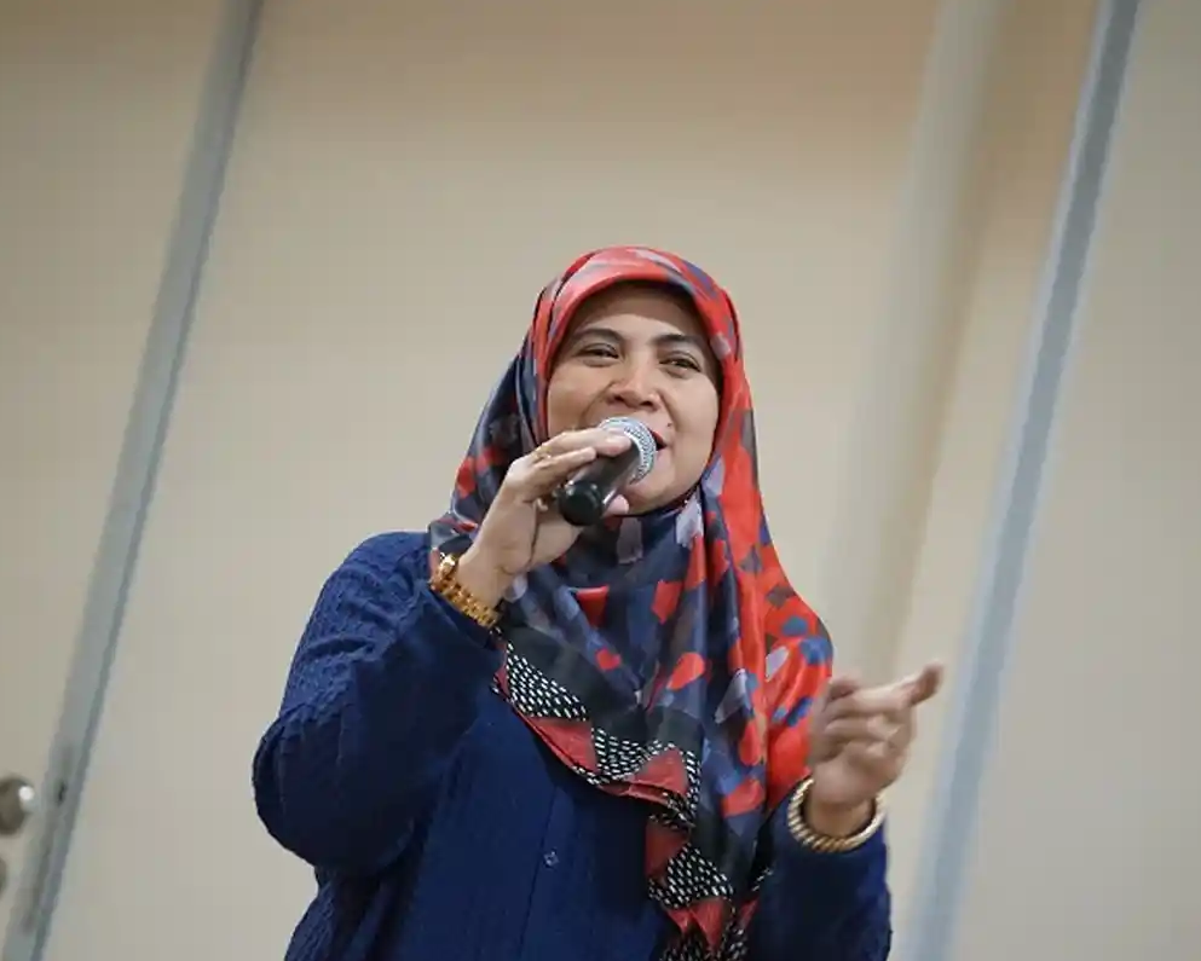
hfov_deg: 13.4
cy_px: 480
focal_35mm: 144
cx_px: 571
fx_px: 5120
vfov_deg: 10.7
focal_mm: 127
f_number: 4
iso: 6400
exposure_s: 1/60
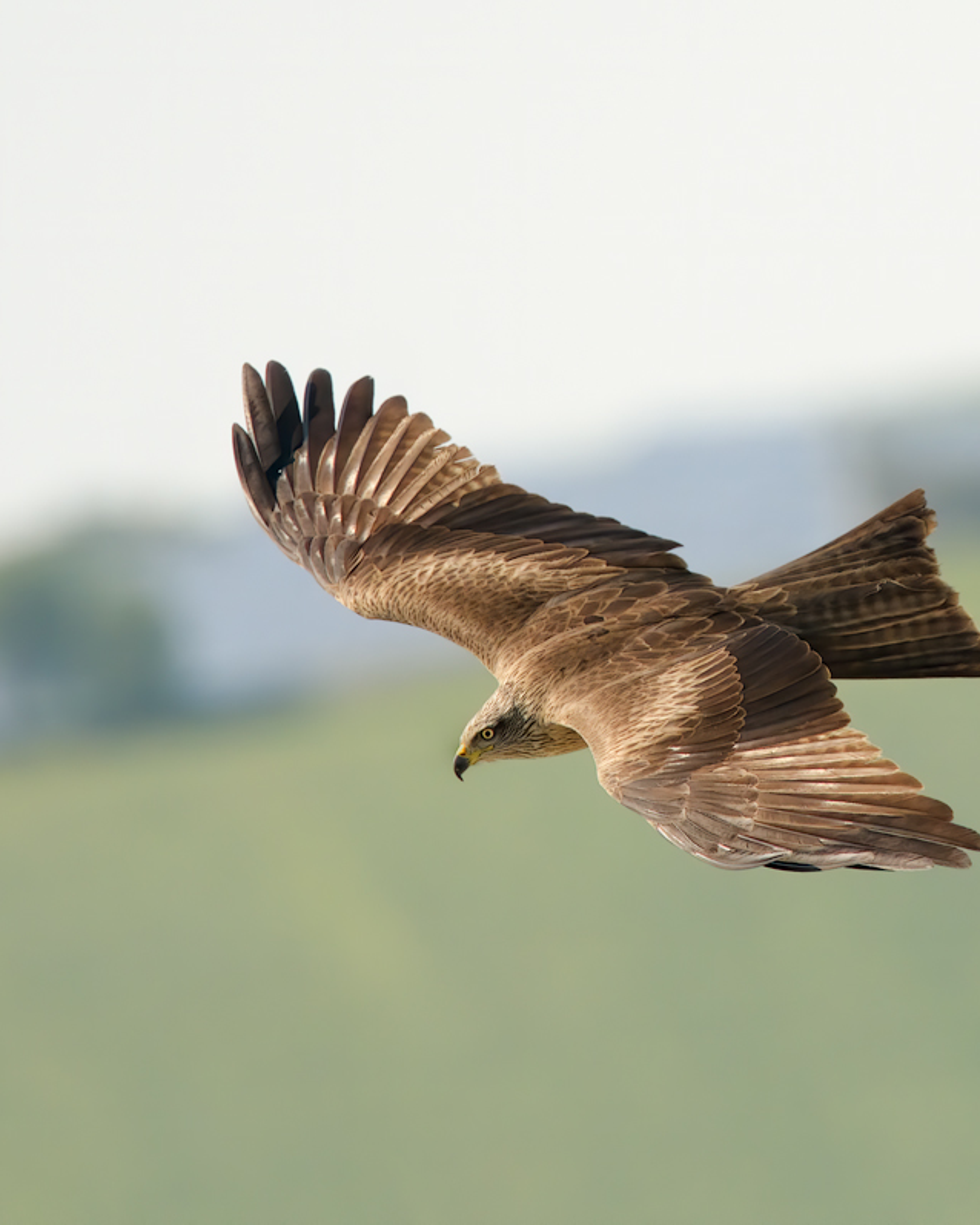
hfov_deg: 1.5
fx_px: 38409
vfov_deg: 1.8
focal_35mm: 1059
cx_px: 465
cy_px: 612
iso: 1250
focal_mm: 500
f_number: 7.1
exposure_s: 1/2500
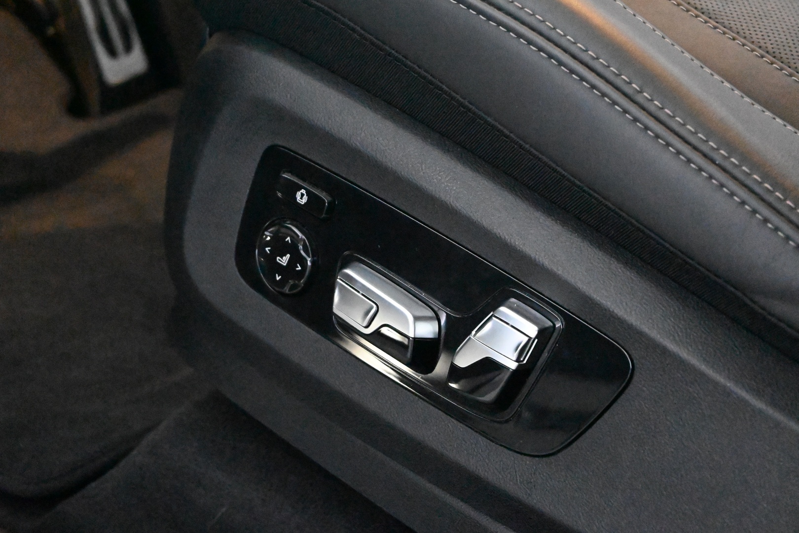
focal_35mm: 75
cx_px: 400
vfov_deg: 18.2
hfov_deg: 27.0
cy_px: 266
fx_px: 1664
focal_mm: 50
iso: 32000
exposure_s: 1/80
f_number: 6.3
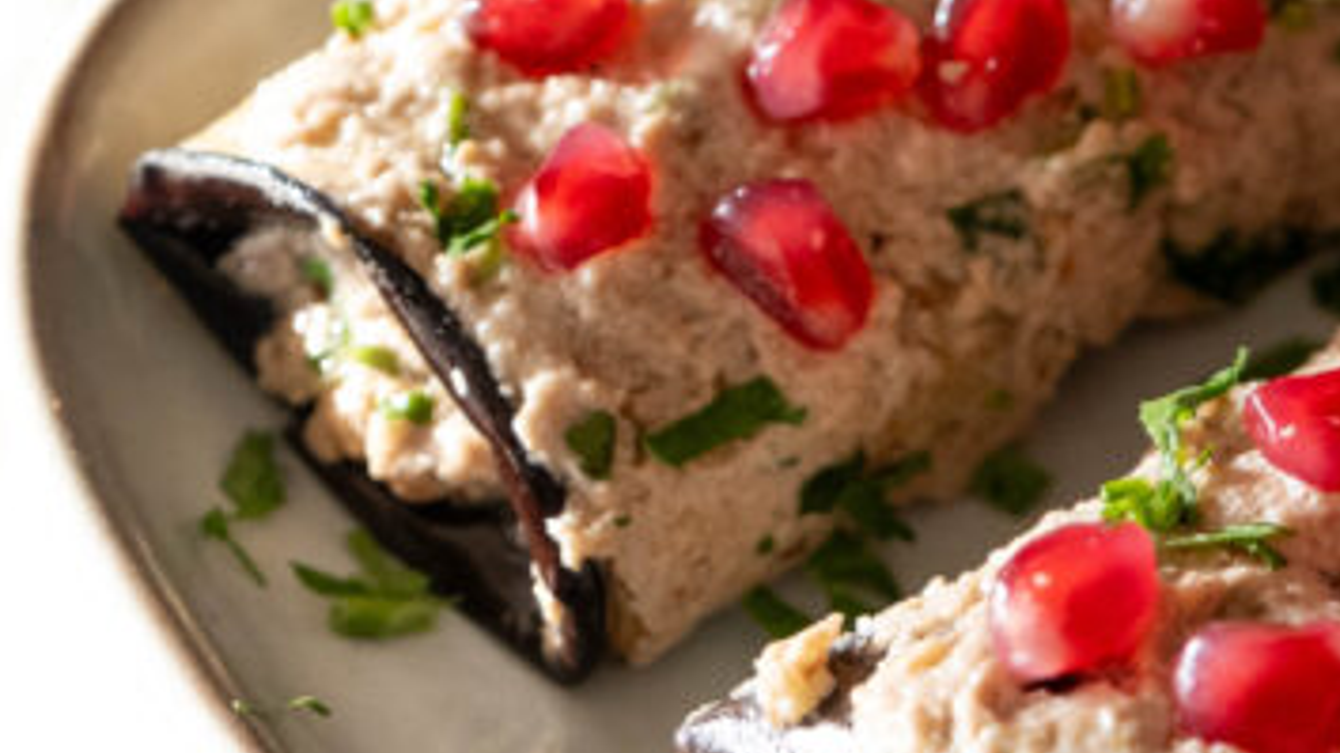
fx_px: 7674
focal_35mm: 216
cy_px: 723
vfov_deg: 5.6
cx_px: 1348
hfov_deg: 9.9
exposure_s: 1/125
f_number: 4
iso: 1000
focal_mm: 63
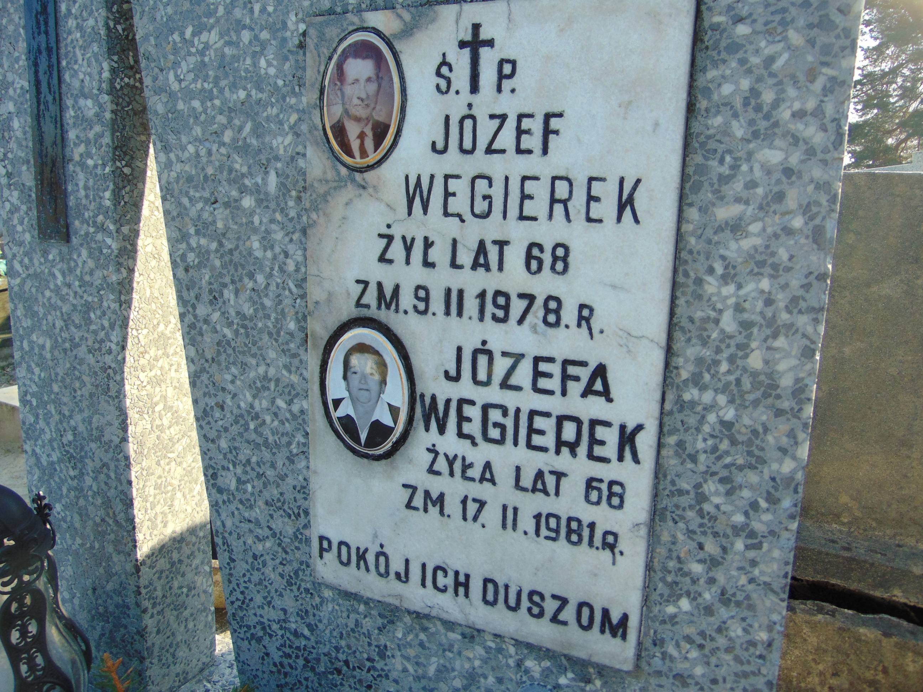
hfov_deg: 65.3
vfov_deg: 51.4
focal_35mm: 27
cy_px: 346
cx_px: 462
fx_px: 720
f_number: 3
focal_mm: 4.9
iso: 80
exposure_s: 1/320
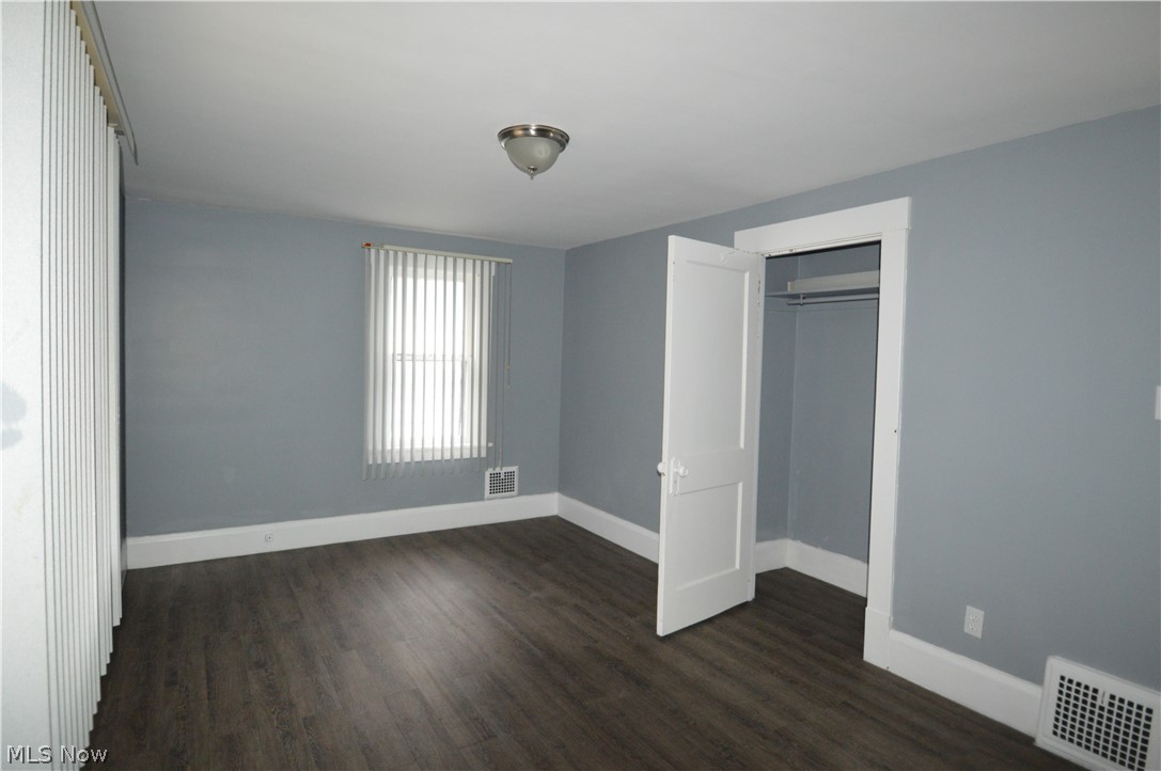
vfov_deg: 67.2
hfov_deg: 90.1
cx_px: 580
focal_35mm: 18
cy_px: 386
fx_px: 580
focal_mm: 12
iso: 1600
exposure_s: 1/60
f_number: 3.8
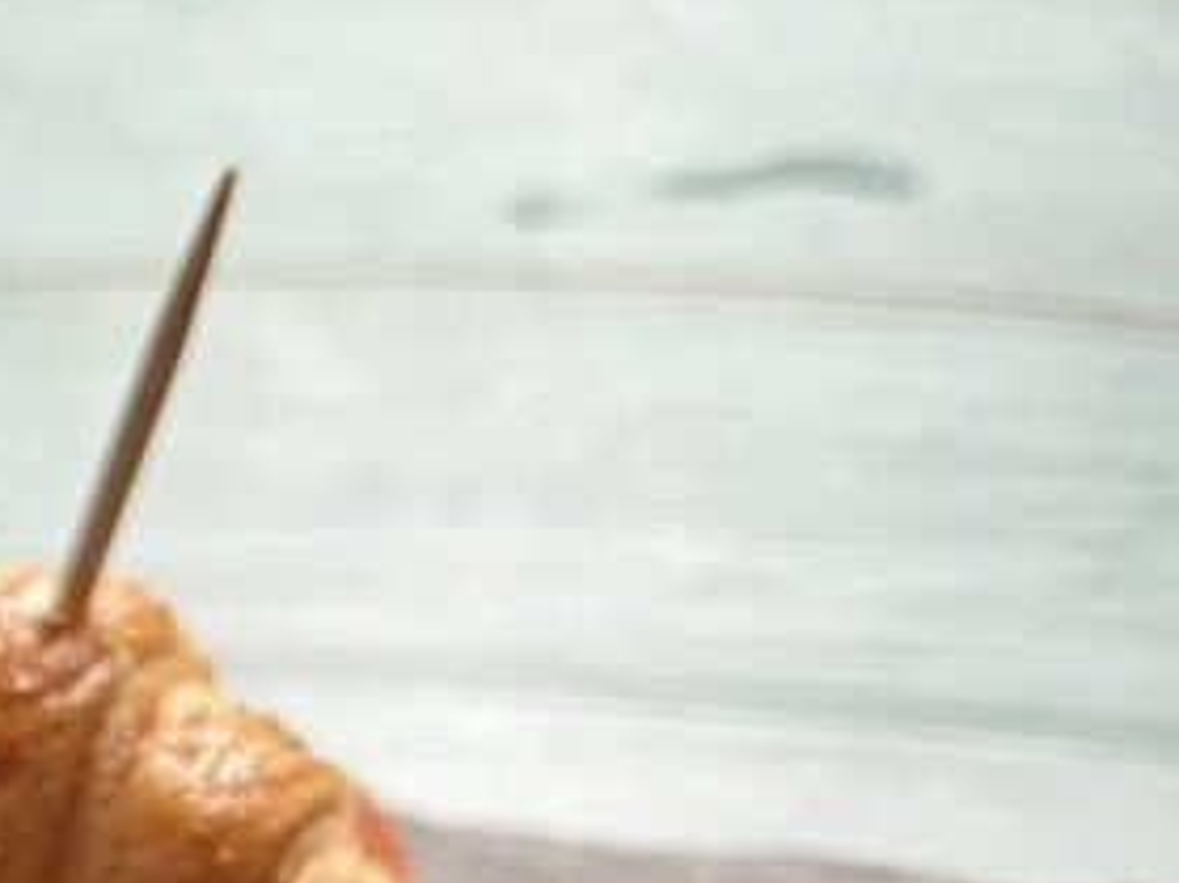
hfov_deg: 14.5
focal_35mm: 112
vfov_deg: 12.3
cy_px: 1483
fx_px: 3813
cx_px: -1209
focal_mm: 5.1
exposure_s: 1/60
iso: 200
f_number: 1.6
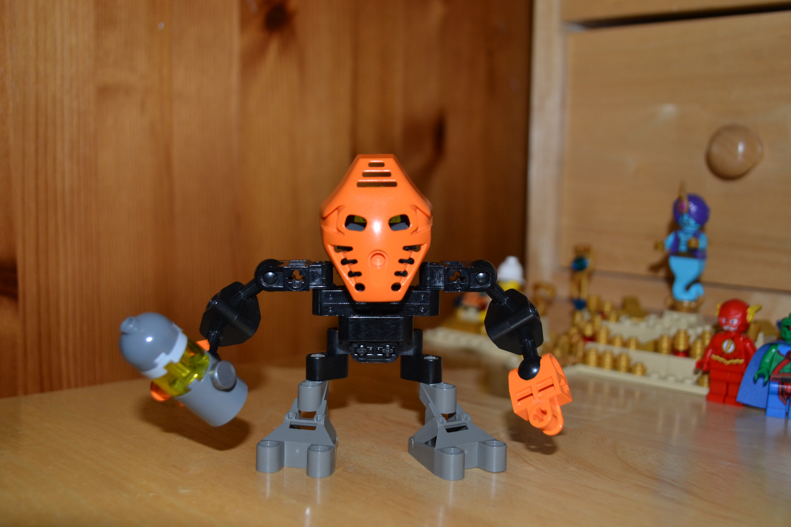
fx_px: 967
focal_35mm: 44
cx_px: 377
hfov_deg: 44.5
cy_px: 274
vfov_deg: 30.5
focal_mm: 28
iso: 450
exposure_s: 1/60
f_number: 4.5
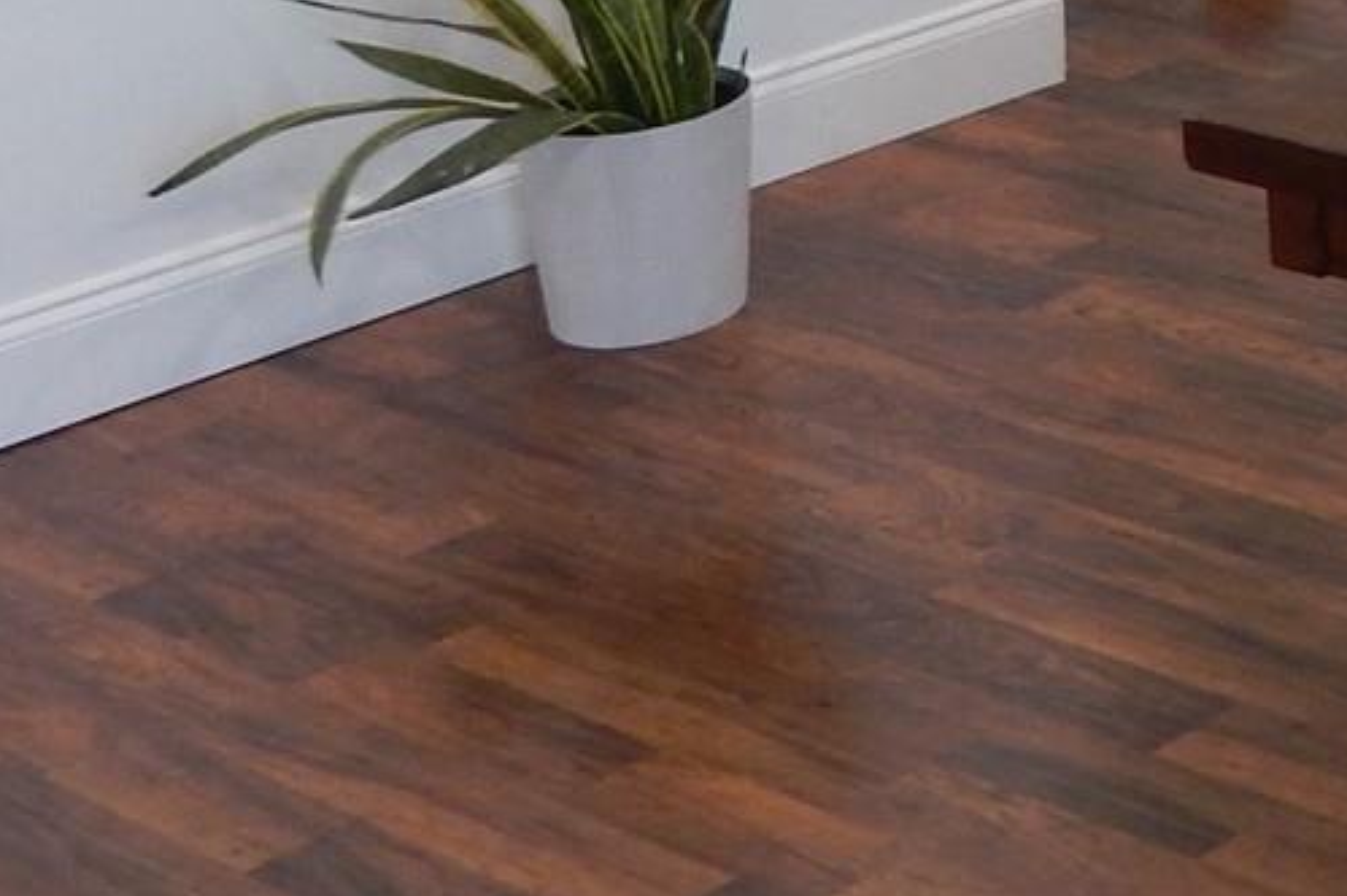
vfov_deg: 13.4
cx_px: 2494
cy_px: -610
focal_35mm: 94
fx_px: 3515
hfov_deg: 17.3
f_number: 3
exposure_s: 1/30
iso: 180
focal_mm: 4
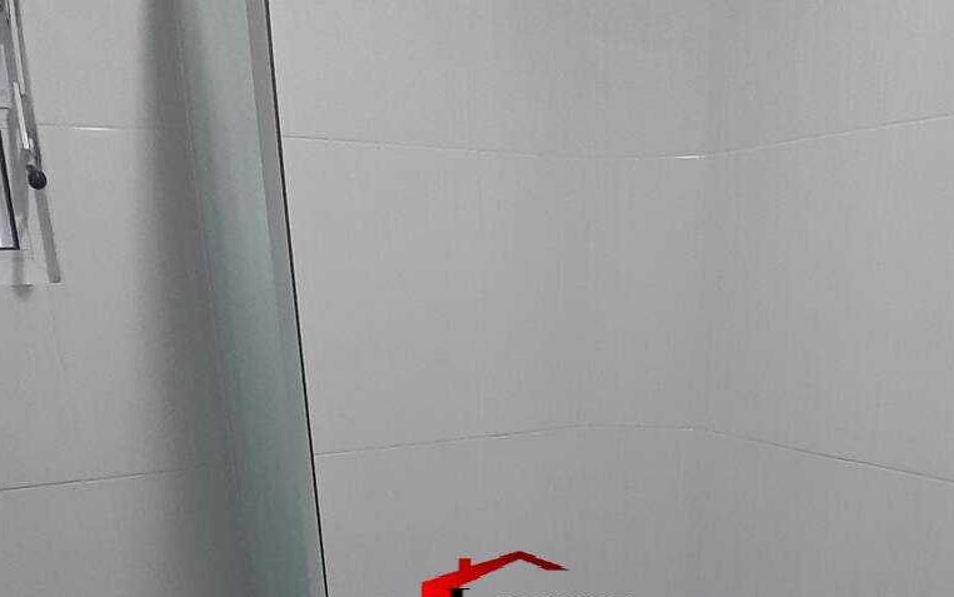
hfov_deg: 56.2
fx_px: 884
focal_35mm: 34
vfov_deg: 33.8
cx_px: 575
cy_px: 606
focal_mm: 1.46
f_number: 2.2
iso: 160
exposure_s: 1/24
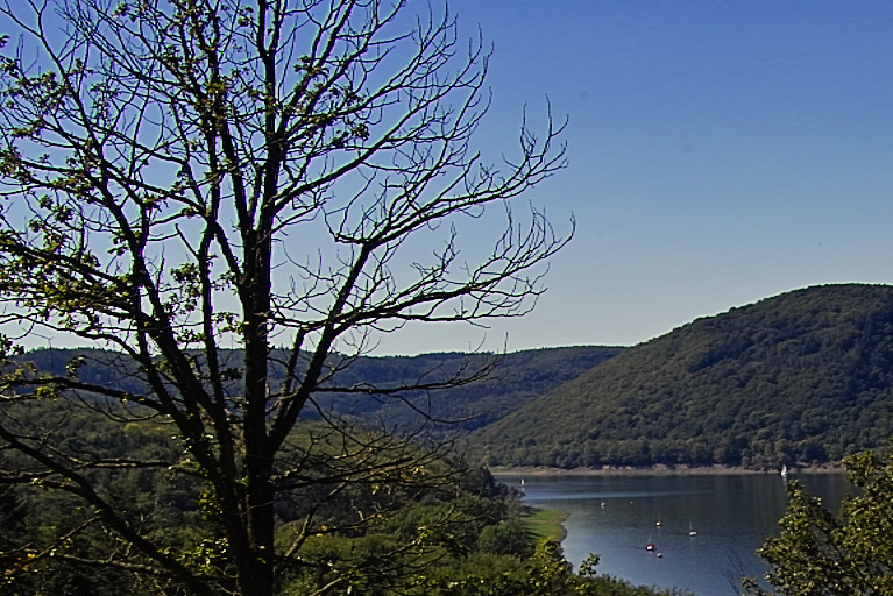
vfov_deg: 20.0
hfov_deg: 29.1
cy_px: 499
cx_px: 766
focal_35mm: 67
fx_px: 1663
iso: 100
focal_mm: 20
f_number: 8
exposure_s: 1/250
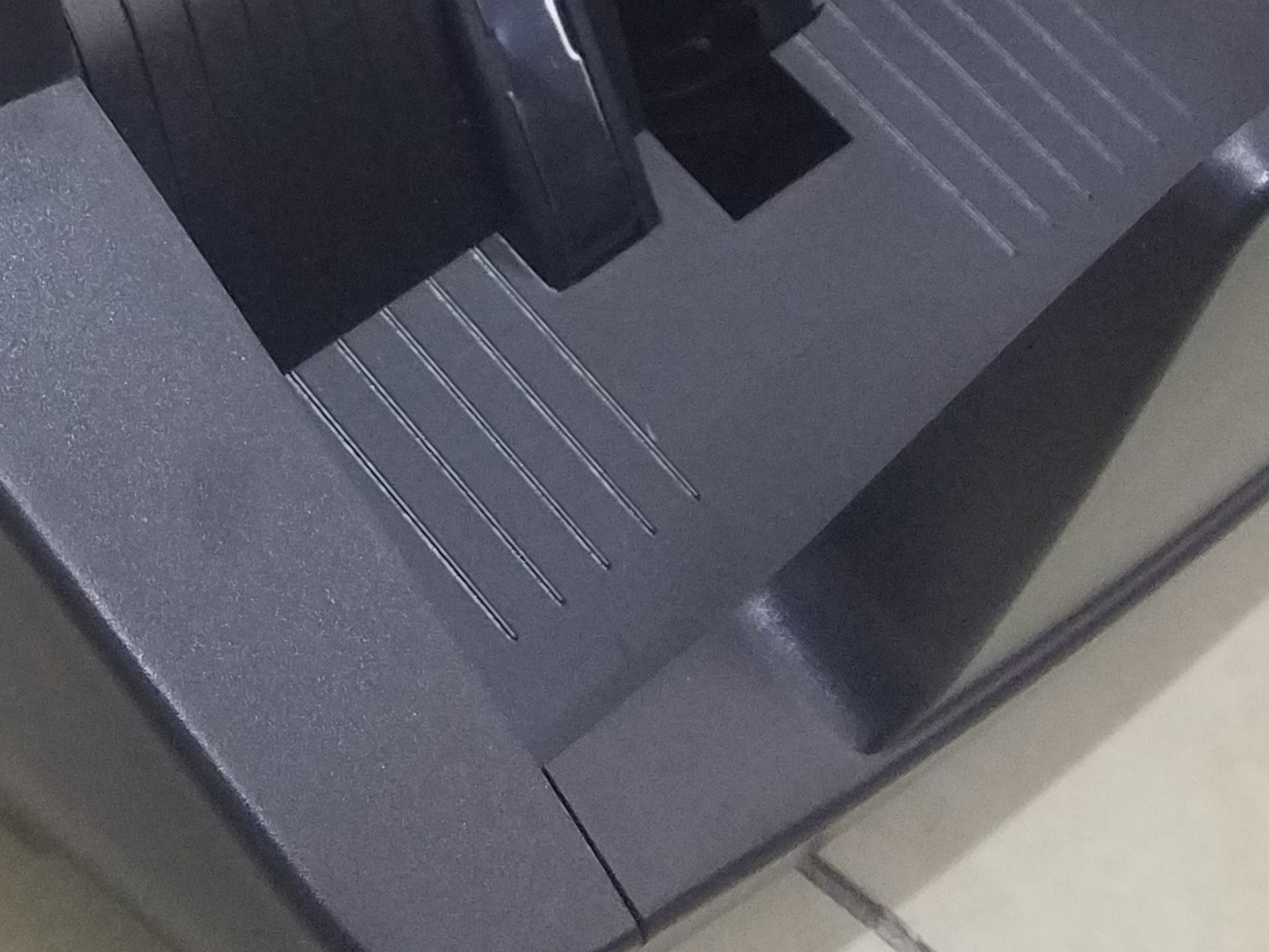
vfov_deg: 16.1
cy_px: -408
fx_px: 3116
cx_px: -67
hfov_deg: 22.0
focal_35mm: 85
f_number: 1.7
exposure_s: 1/12
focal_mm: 4.2
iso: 200
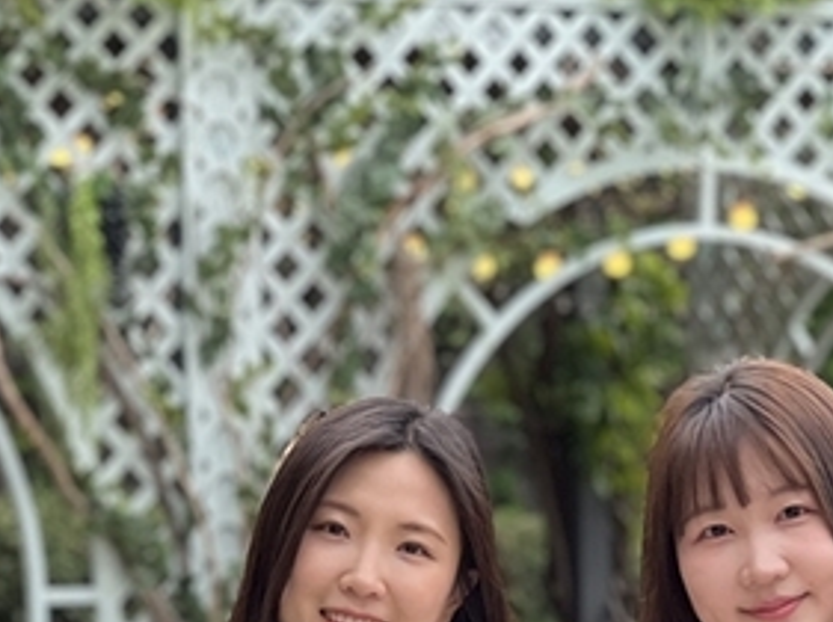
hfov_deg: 8.0
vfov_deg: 6.0
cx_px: 596
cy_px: 718
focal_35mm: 247
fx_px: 5936
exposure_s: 1/121
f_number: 2.8
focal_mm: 9
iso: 64
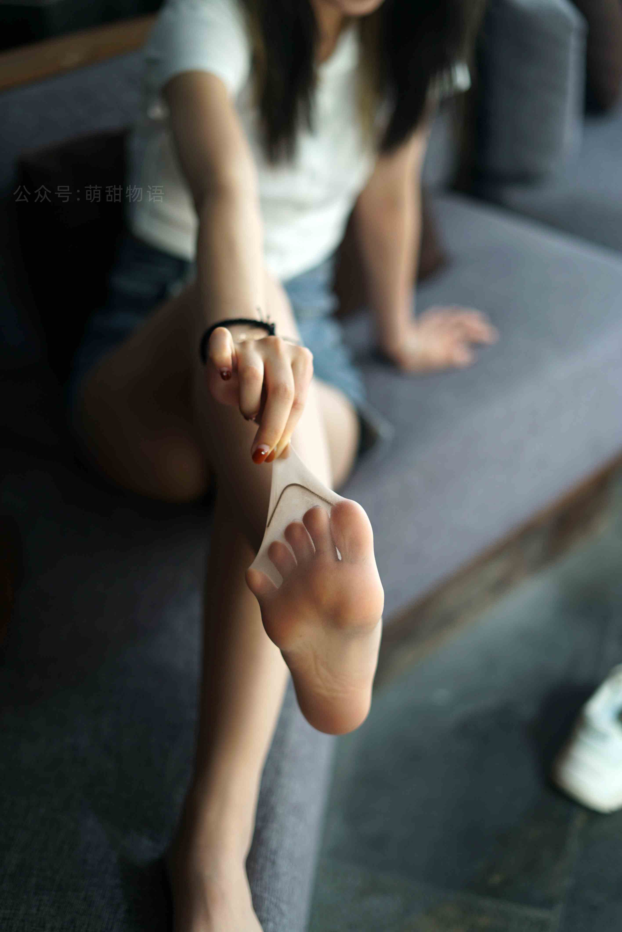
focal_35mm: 50
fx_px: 1294
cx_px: 311
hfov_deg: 27.0
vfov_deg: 39.6
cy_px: 466
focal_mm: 50
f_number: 2
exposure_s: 1/50
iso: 200
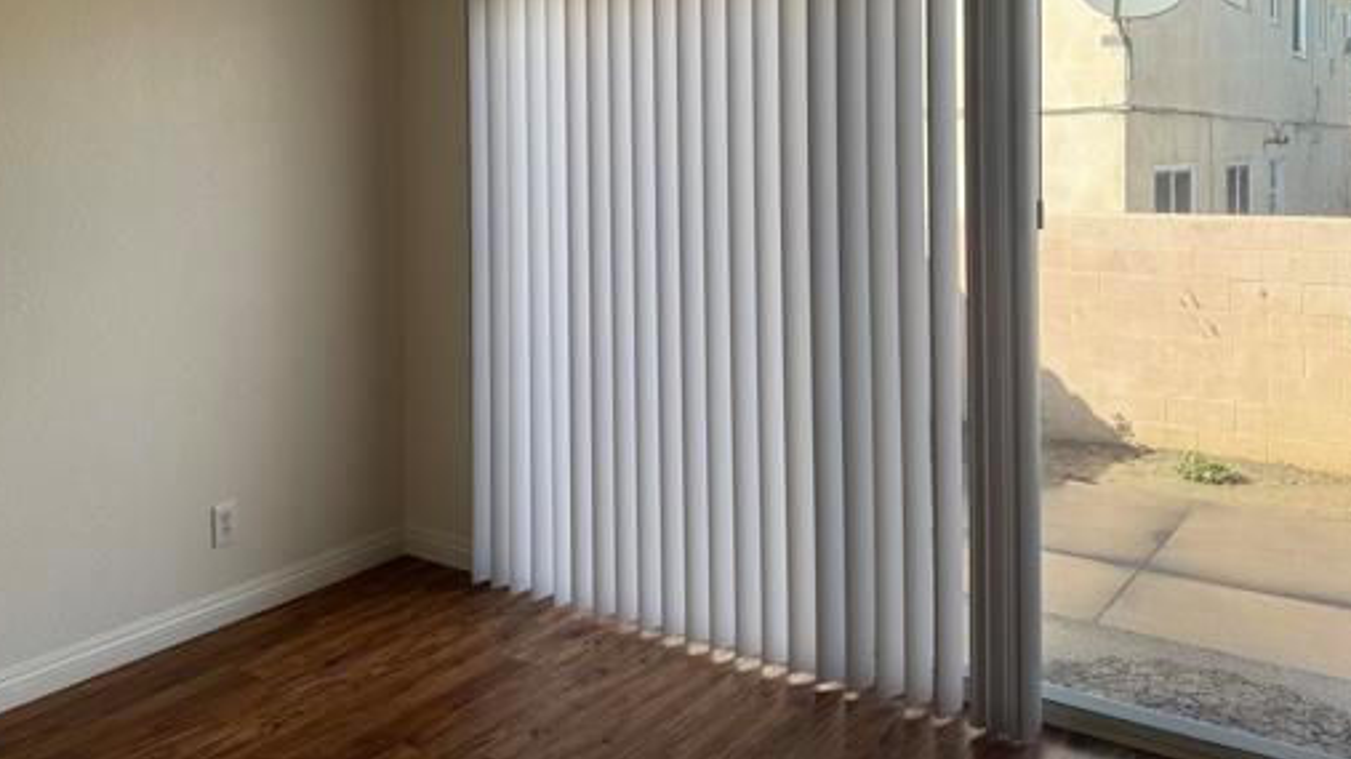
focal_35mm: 33
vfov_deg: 34.6
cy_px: 165
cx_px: 560
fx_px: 1182
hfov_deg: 59.1
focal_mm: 6.76
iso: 80
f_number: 1.78
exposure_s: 1/522
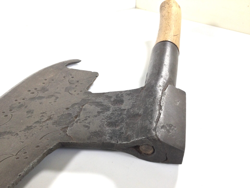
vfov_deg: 45.4
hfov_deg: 58.4
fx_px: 224
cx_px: 125
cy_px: 94
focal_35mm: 31
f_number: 2.4
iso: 40
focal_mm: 3.3
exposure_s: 1/100
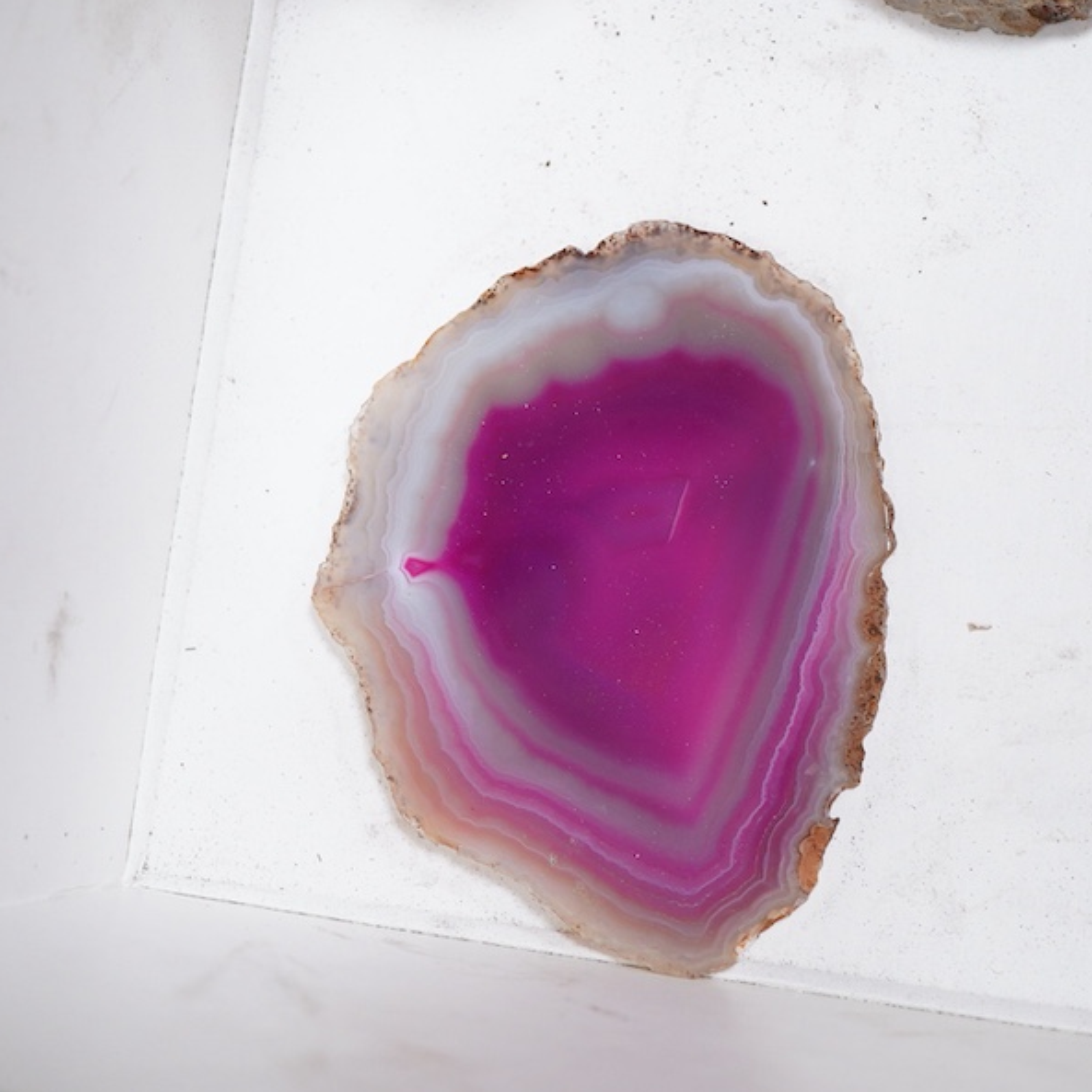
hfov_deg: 29.5
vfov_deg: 29.6
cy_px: 551
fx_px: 2070
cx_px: 665
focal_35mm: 58
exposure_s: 1/125
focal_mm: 30
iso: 1600
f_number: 3.5
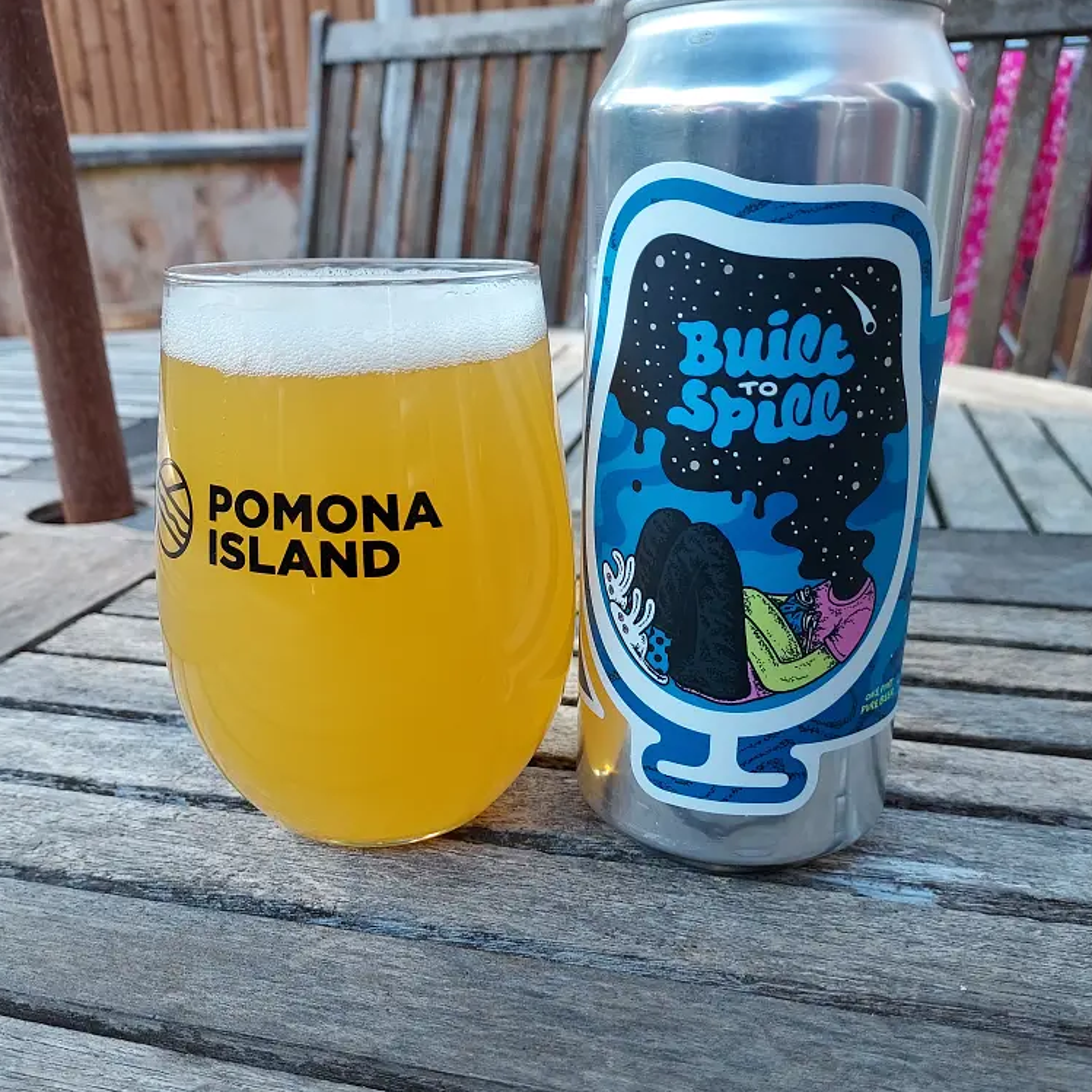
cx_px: 542
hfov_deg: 55.6
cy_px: 636
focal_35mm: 29
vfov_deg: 55.3
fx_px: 1035
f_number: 1.8
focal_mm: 4.6
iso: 64
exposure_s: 1/100
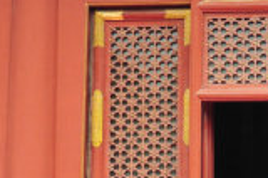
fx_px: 1152
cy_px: 151
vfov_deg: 8.8
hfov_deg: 13.0
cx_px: 295
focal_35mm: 155
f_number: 2.8
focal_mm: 24
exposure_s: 1/1000
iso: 500
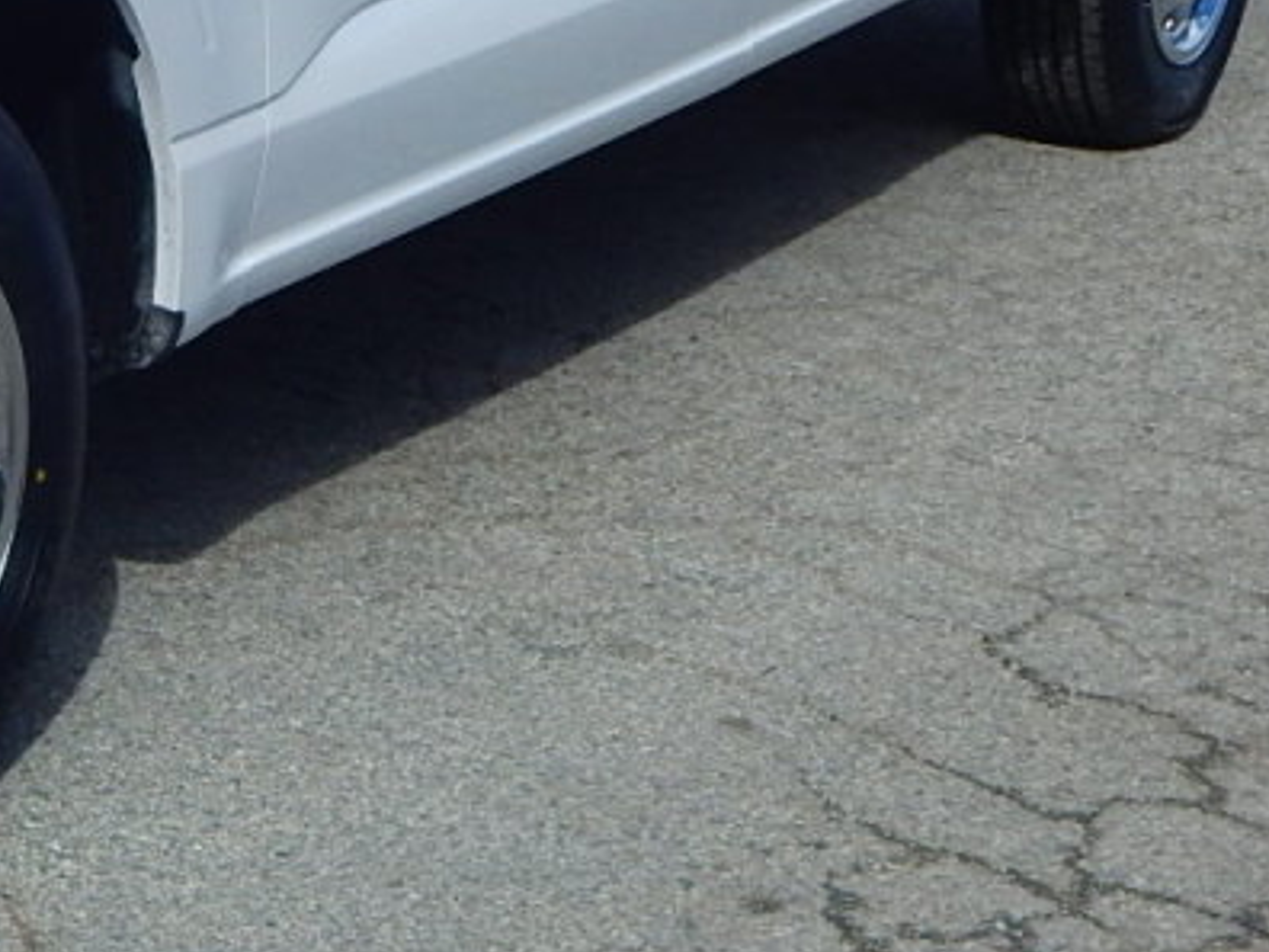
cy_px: 42
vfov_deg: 13.3
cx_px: -311
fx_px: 4033
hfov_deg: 17.0
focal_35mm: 110
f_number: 6.7
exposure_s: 1/640
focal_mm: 6.1
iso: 125
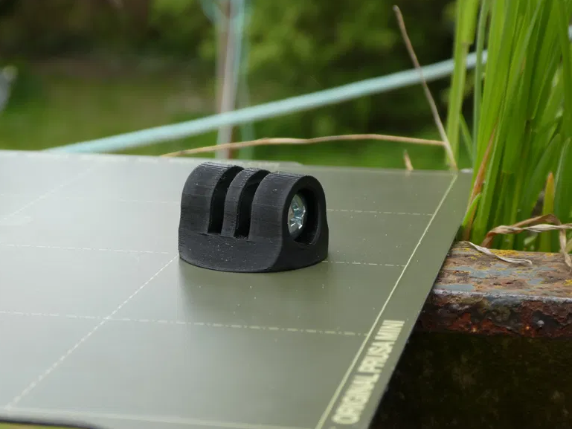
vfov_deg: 16.2
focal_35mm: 91
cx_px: 263
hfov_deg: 21.5
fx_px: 1504
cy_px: 218
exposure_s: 1/80
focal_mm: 15
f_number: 4.8
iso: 80
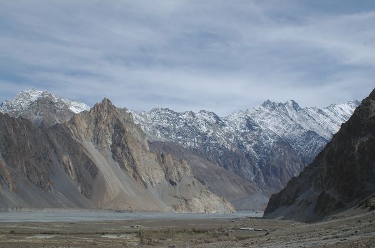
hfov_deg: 53.2
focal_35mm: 36
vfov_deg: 36.8
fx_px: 374
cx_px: 188
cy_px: 124
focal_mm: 24
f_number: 8
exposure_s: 1/1250
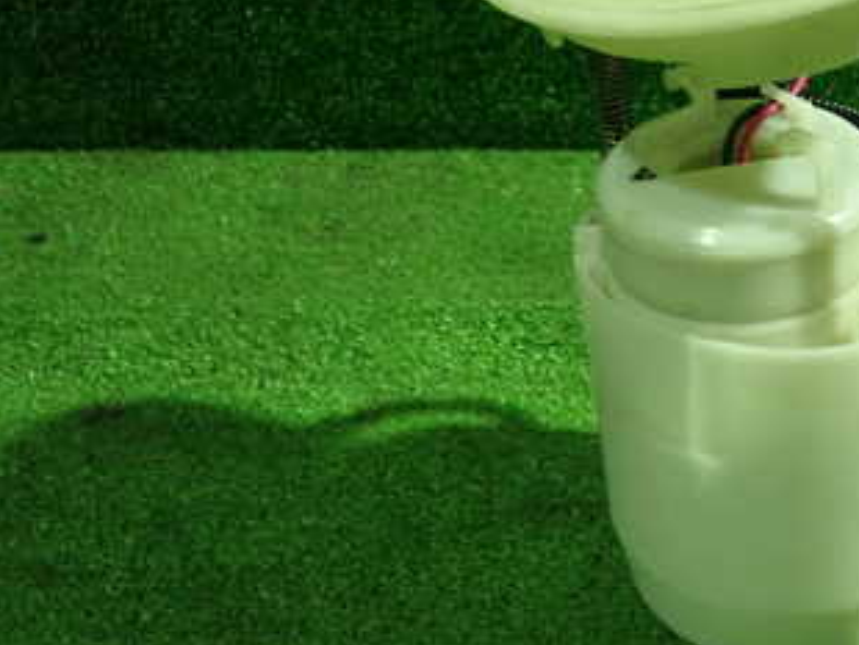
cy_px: 213
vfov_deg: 25.1
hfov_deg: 31.2
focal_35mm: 58
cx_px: 823
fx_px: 1440
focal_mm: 5.5
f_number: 2.3
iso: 800
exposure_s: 1/40
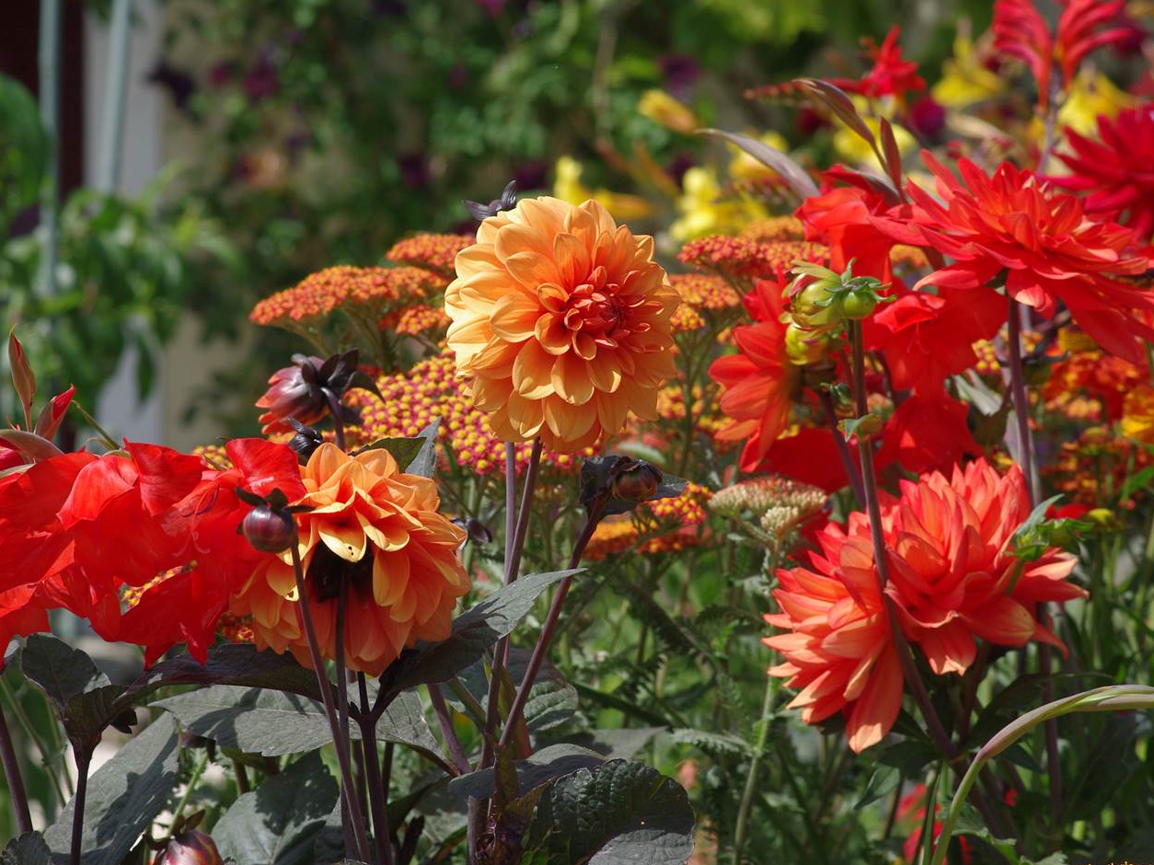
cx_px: 531
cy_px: 441
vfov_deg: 11.5
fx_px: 4300
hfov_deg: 15.3
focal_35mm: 129
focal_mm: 70
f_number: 8
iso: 200
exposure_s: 1/400
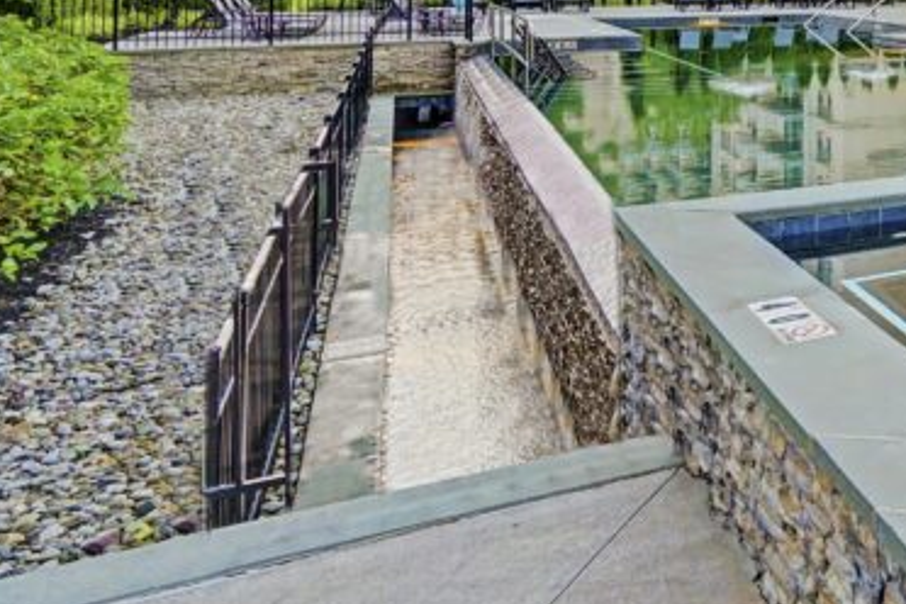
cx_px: 1196
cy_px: -107
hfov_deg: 32.5
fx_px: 1107
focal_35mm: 44
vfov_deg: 27.2
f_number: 8
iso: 400
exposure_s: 1/50
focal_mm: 16
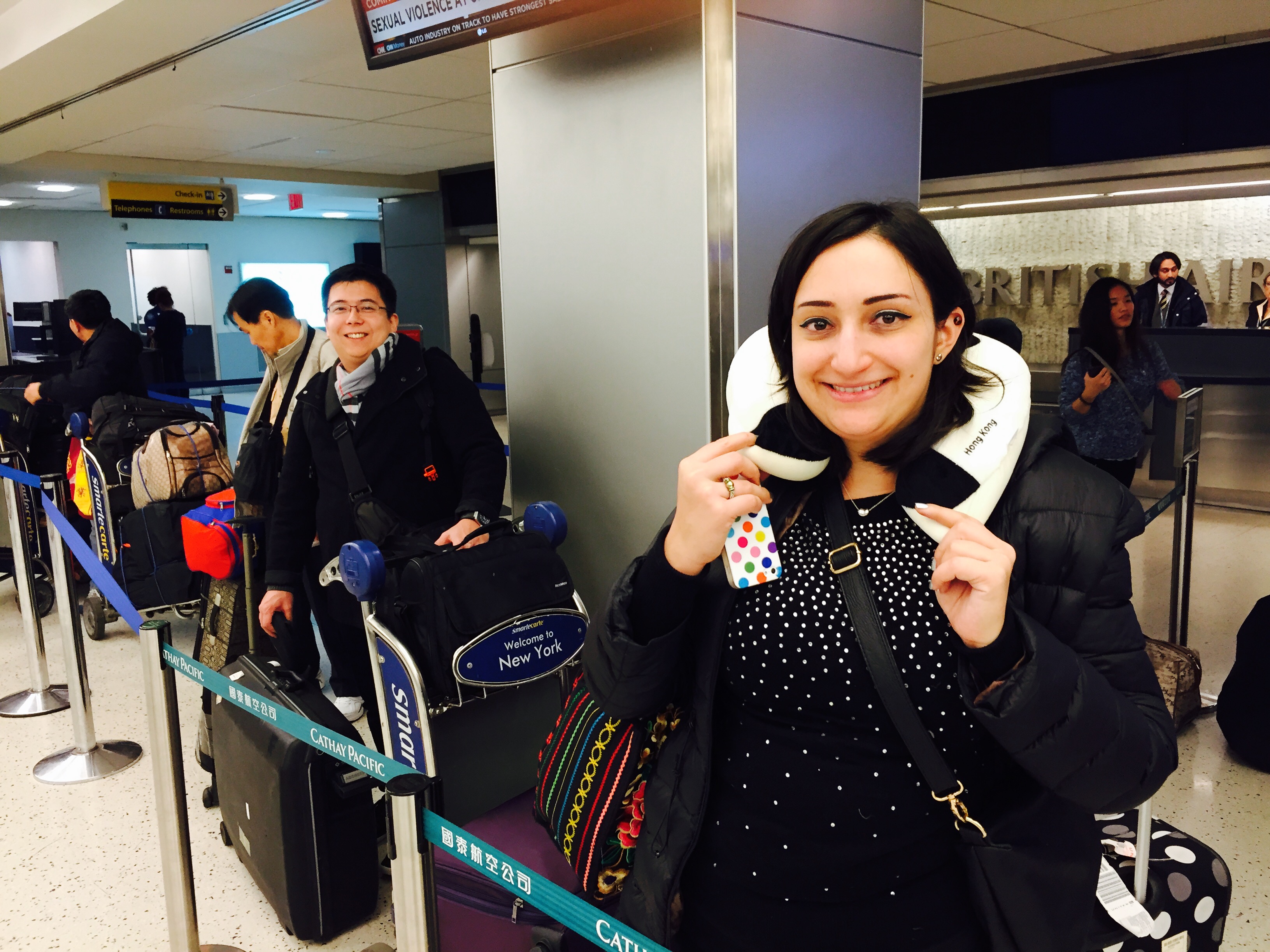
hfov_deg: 61.7
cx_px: 635
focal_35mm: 29
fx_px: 1064
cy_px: 476
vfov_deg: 48.2
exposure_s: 1/30
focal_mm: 4.15
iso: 100
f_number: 2.2
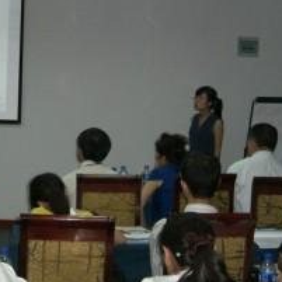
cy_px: 95
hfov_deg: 22.7
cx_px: 53
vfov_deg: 23.0
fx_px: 691
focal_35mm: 75
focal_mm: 6.2
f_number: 2.7
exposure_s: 1/60
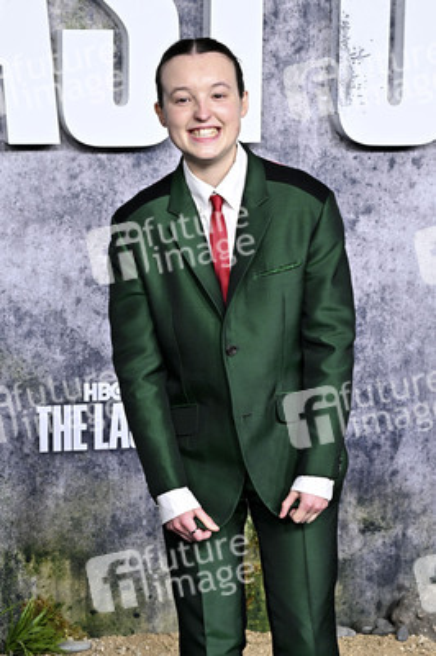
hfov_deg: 23.7
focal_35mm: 57
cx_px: 218
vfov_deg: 35.1
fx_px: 1037
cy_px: 328
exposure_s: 1/250
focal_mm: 57
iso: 400
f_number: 6.3
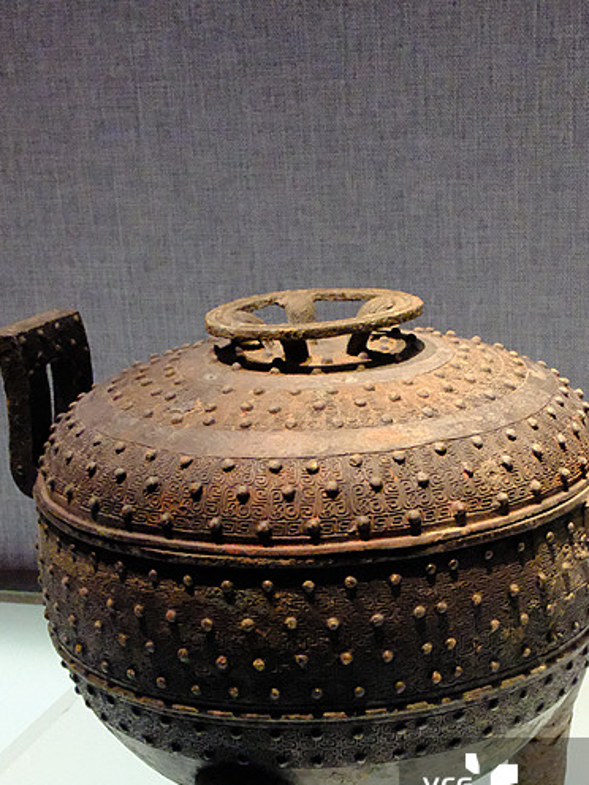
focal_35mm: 45
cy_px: 492
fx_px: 1021
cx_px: 330
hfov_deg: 32.1
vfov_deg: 41.8
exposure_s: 1/58
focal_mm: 19.6
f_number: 14
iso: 12800
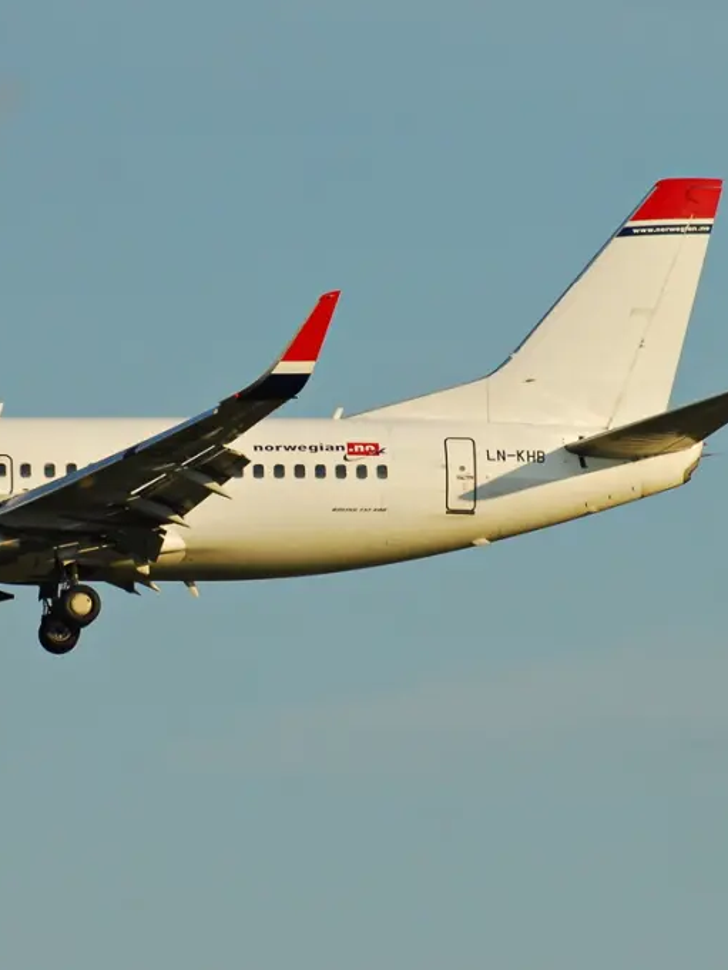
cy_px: 485
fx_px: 15810
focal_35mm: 564
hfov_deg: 2.6
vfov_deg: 3.5
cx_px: 98
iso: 200
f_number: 8
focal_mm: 260
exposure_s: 1/400
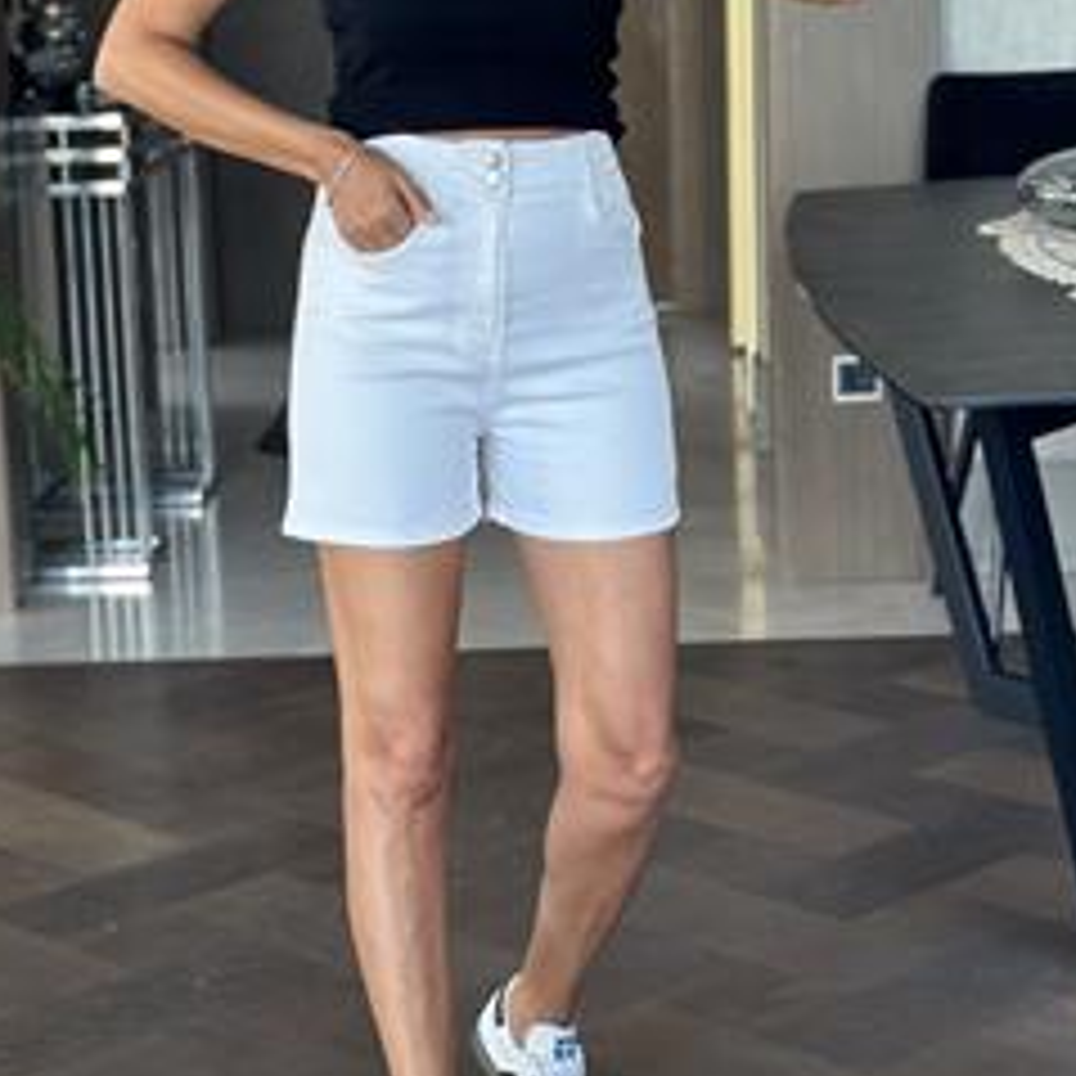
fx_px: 3165
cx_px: 468
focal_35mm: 90
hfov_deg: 19.3
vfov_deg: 19.2
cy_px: 378
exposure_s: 1/65
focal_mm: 6.86
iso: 125
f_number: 1.78
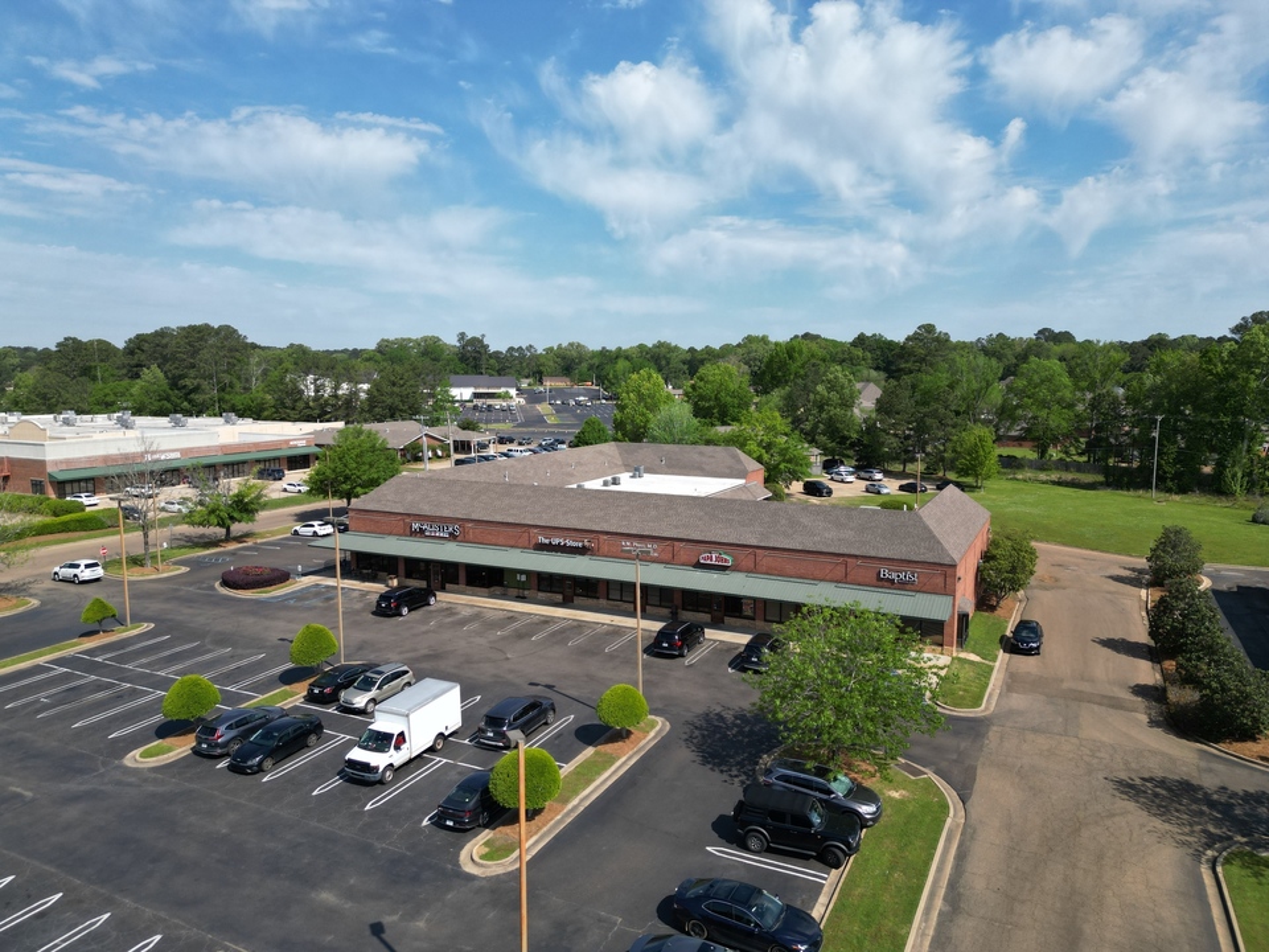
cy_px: 476
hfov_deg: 71.6
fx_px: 880
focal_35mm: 24
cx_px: 634
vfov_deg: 56.8
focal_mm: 6.72
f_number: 1.7
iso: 110
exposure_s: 1/3000
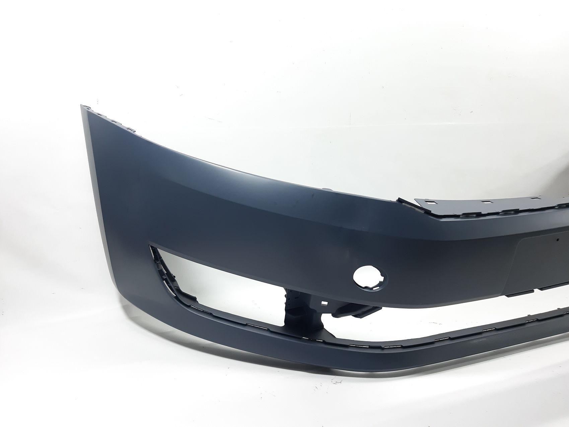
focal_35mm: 27
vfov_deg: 51.3
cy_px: 214
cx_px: 284
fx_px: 444
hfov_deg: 65.3
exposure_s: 1/50
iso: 100
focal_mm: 3.93
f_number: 1.7
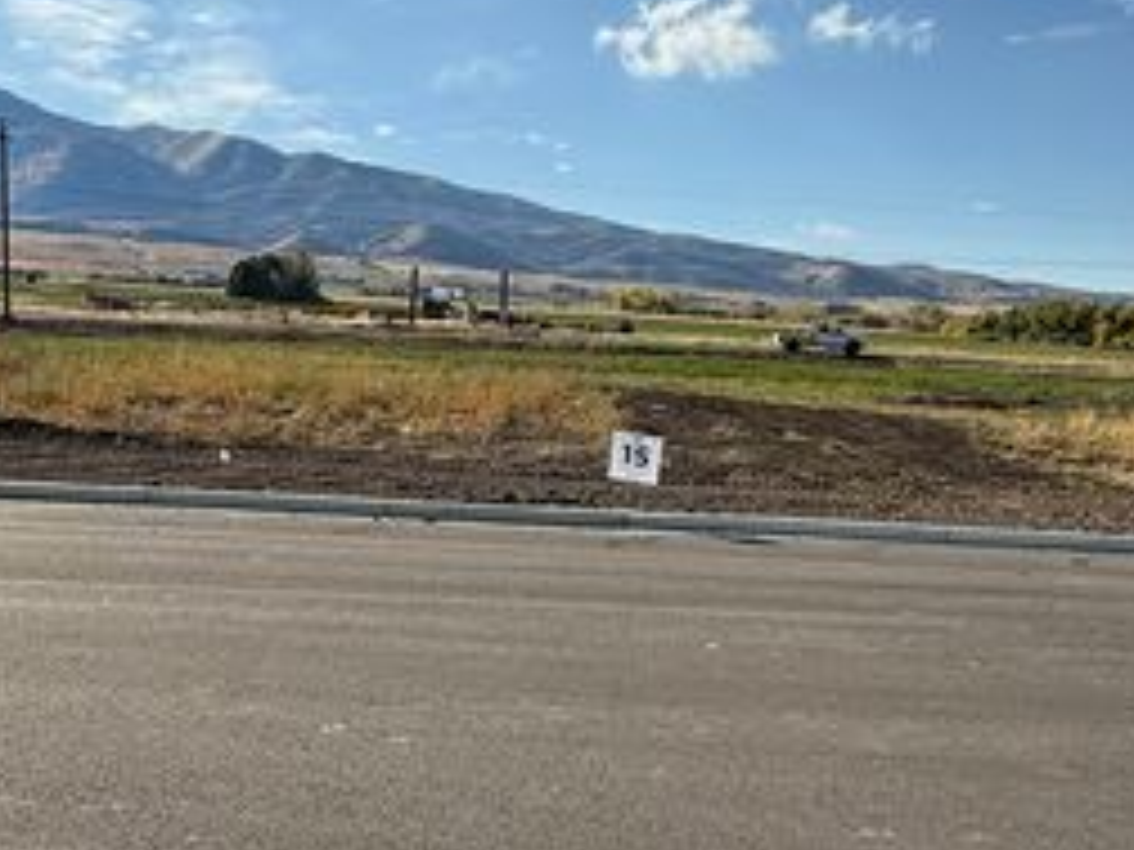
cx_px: 630
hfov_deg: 50.0
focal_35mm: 37
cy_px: 492
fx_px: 1212
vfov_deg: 38.6
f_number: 2.2
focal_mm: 2.22
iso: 50
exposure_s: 1/2717
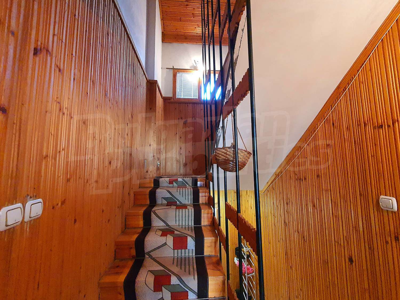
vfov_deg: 89.9
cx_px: 200
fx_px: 150
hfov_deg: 106.2
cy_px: 150
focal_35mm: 13
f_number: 2.2
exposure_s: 1/33
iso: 640
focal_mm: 1.8
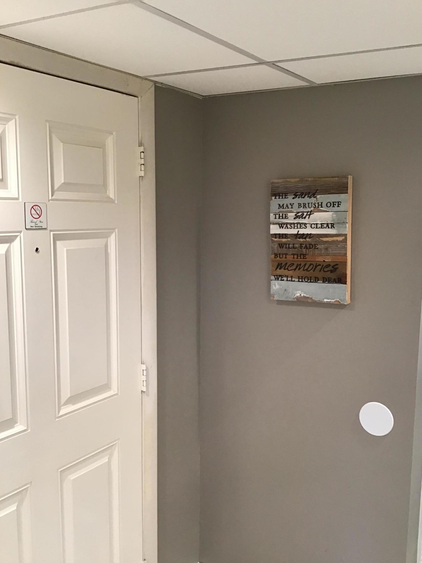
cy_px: 289
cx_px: 227
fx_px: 553
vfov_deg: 54.0
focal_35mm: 34
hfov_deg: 41.8
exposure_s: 1/30
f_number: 2.4
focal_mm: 3.3
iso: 80
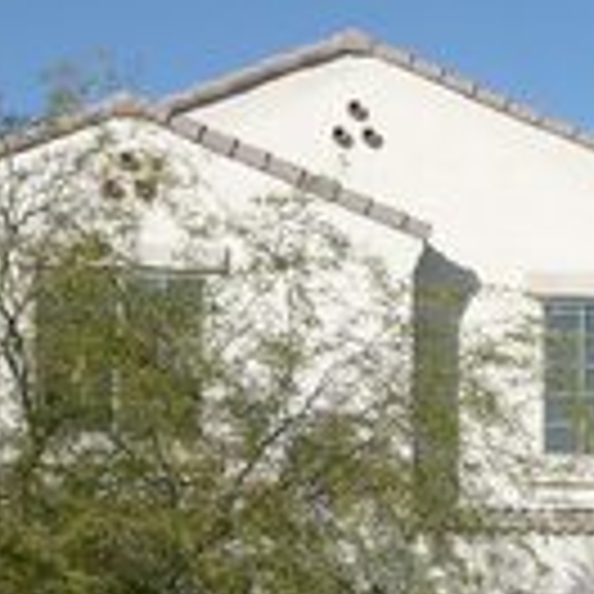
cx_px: 374
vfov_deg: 18.1
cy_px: 486
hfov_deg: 18.3
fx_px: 1844
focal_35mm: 95
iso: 100
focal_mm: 4.6
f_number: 8
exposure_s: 1/250
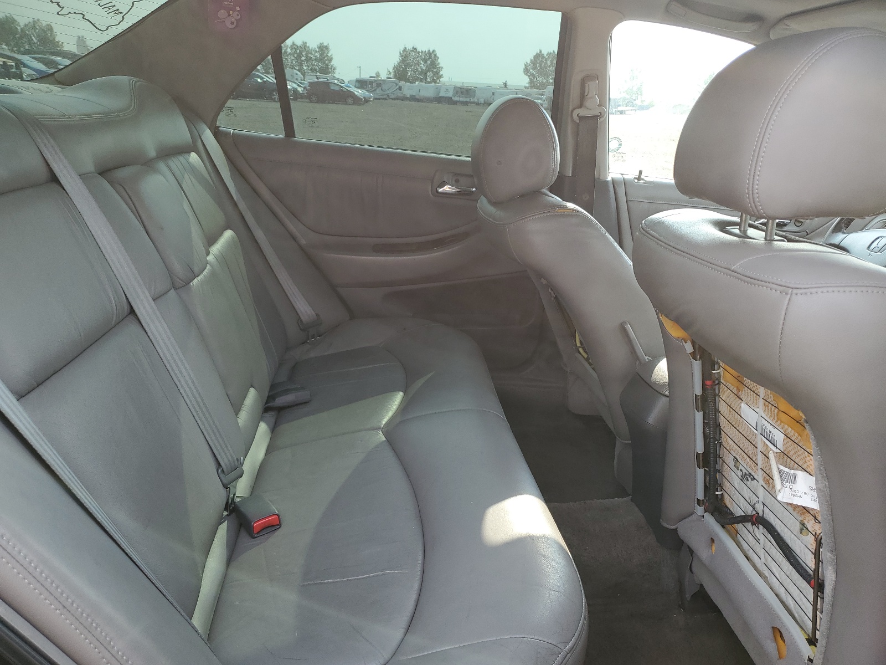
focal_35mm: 26
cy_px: 332
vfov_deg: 53.1
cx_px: 443
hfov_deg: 67.3
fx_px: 665
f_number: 1.5
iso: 50
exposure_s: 1/400
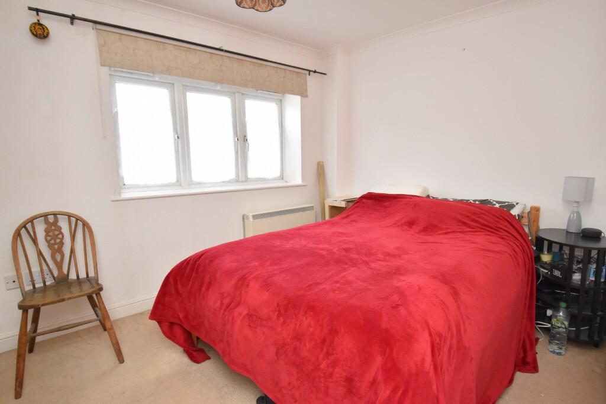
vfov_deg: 67.4
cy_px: 202
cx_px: 303
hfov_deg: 90.0
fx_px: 303
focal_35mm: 18
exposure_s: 1/160
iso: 800
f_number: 4
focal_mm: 12
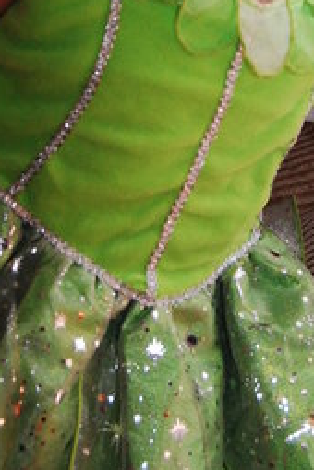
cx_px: 207
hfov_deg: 12.1
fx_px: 1478
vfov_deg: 17.6
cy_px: -24
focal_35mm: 113
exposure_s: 1/60
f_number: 5.6
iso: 800
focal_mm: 30
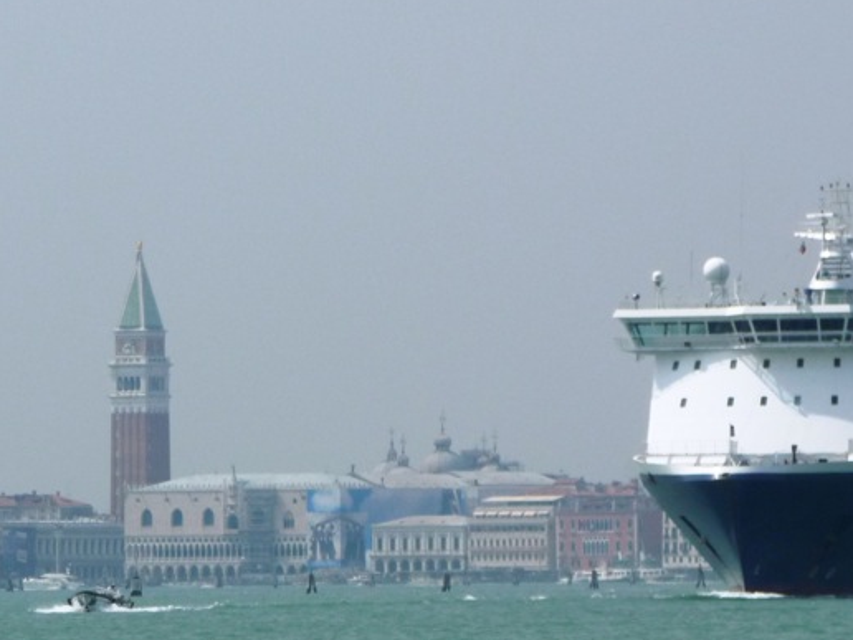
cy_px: 374
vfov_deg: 4.2
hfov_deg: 5.6
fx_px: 8699
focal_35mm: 353
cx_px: 579
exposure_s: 1/1300
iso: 100
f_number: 4.8
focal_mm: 30.5
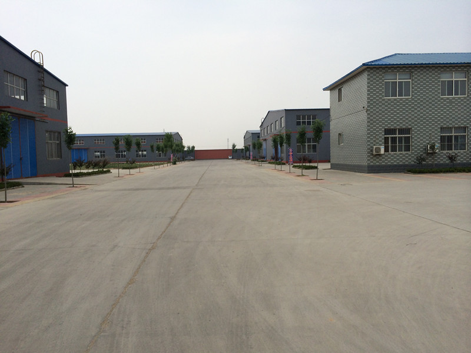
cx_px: 236
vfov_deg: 46.8
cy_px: 176
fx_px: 408
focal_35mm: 30
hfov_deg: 60.0
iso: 32
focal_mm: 4.12
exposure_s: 1/376
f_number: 2.2
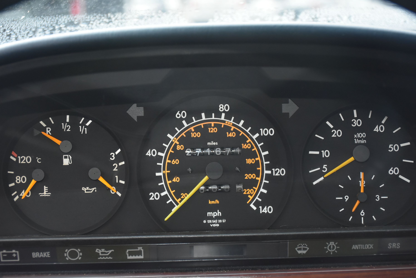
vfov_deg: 22.7
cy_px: 139
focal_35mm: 60
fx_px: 694
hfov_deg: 33.4
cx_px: 208
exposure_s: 1/60
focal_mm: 40
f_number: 4.5
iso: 2000
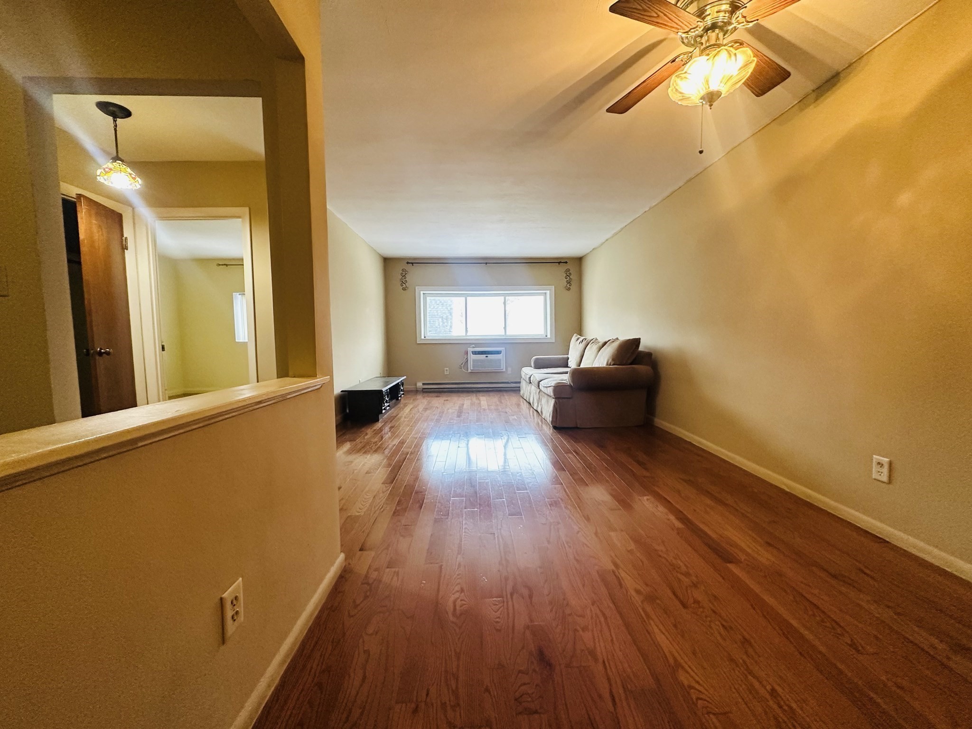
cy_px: 364
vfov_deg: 85.7
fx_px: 393
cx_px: 486
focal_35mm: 14
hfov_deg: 102.1
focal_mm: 2.22
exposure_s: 1/120
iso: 320
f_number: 2.2
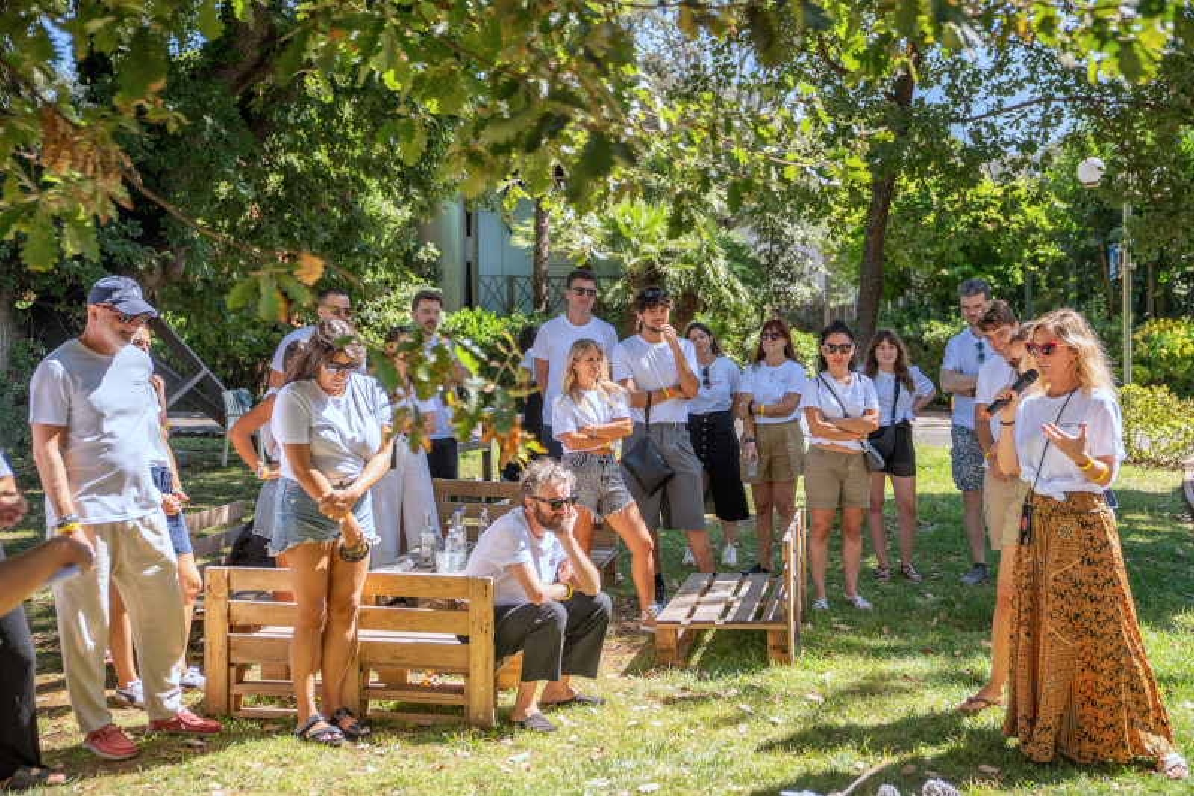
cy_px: 398
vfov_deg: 31.9
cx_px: 597
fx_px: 1393
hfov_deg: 46.4
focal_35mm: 42
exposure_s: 1/4000
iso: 640
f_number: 2.8
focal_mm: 42
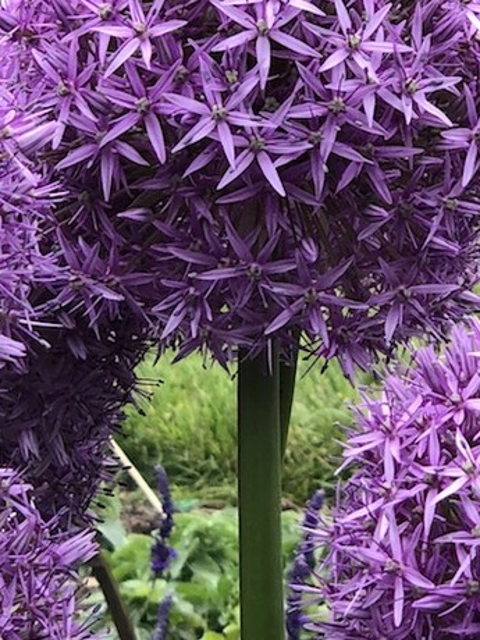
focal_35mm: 217
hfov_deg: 6.8
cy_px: 249
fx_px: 4012
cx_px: 385
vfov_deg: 9.1
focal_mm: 6
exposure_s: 1/233
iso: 16
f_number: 2.4
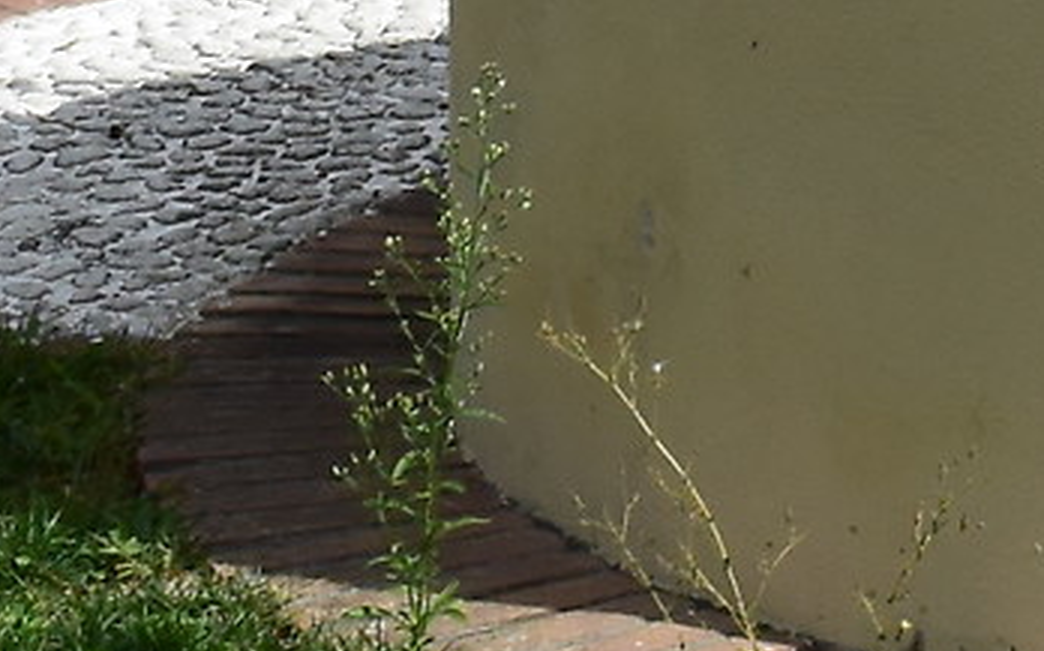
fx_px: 6000
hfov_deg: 9.7
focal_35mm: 211
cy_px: -1254
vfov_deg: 5.8
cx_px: 1467
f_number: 5
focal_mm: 11.4
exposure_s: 1/1000
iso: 160
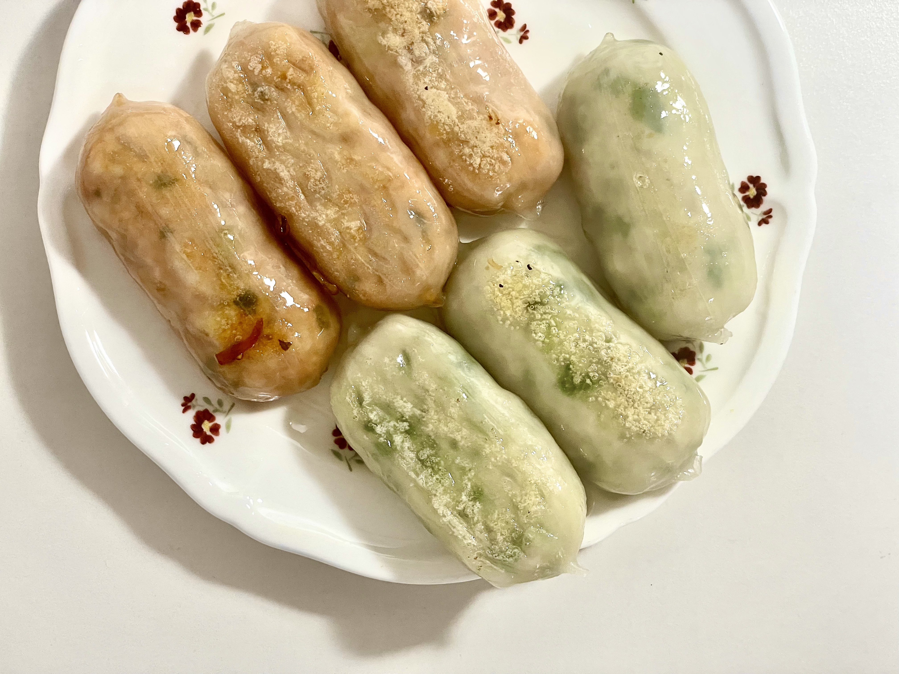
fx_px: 1350
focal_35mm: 52
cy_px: 337
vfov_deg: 28.0
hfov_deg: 36.8
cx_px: 450
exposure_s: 1/120
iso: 125
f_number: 2
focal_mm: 6
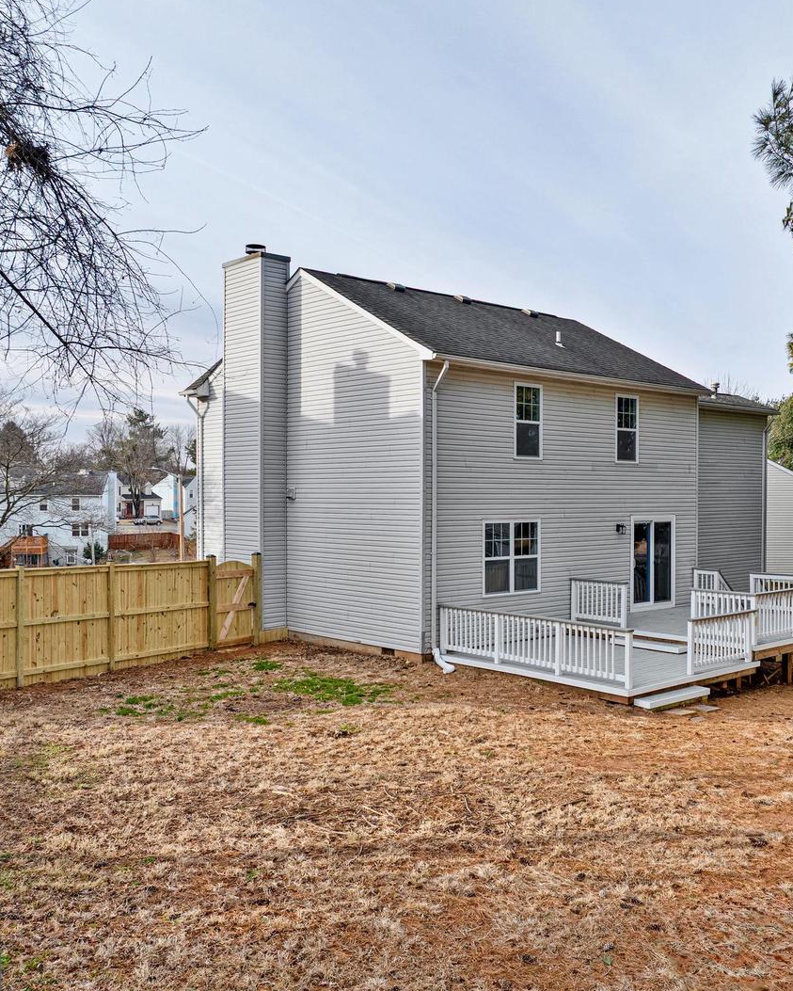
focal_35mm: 32
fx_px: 938
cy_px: 501
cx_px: 514
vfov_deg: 55.6
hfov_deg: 45.3
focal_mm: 12.29
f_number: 2.8
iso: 340
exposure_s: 1/1000
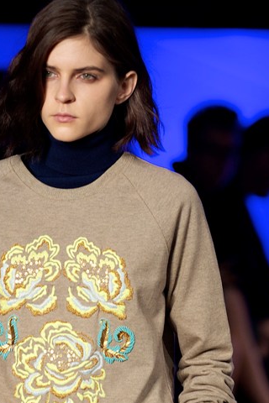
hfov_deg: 4.6
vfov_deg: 6.9
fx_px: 3362
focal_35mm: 300
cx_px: 72
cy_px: 281
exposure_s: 1/350
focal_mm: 180
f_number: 3.3
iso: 800
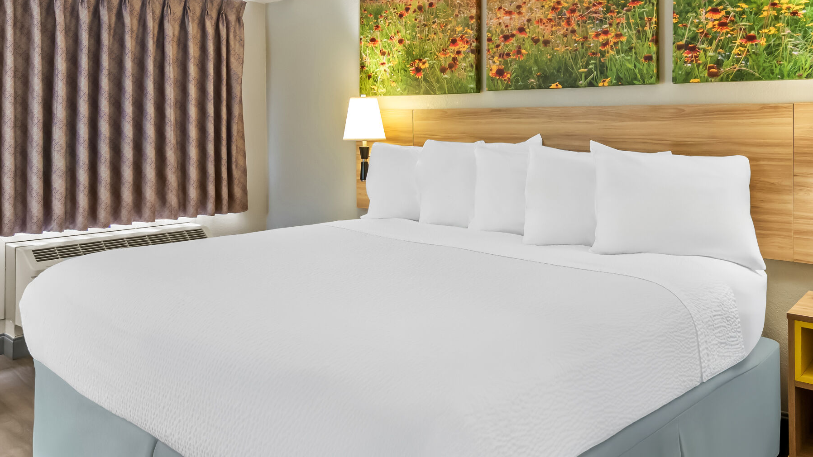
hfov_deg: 66.2
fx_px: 622
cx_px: 443
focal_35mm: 29
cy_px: 196
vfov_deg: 40.2
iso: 800
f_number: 8
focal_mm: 11
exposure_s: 1/2
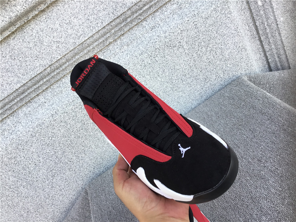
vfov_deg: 45.4
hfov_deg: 58.4
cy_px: 111
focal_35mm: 31
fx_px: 265
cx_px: 148
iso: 25
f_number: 2.4
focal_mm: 3.3
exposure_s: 1/126
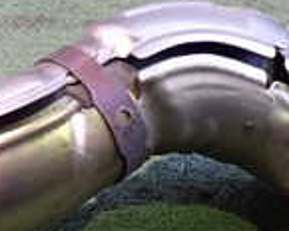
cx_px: 138
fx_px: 1035
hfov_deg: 15.9
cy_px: 181
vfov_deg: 12.7
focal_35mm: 121
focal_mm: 5.4
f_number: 2.3
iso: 400
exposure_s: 1/30
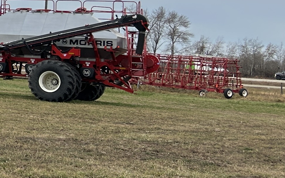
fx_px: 893
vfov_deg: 11.2
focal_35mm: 115
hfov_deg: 15.2
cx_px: -256
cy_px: -16
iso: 50
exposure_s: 1/1838
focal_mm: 5.7
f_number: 1.5
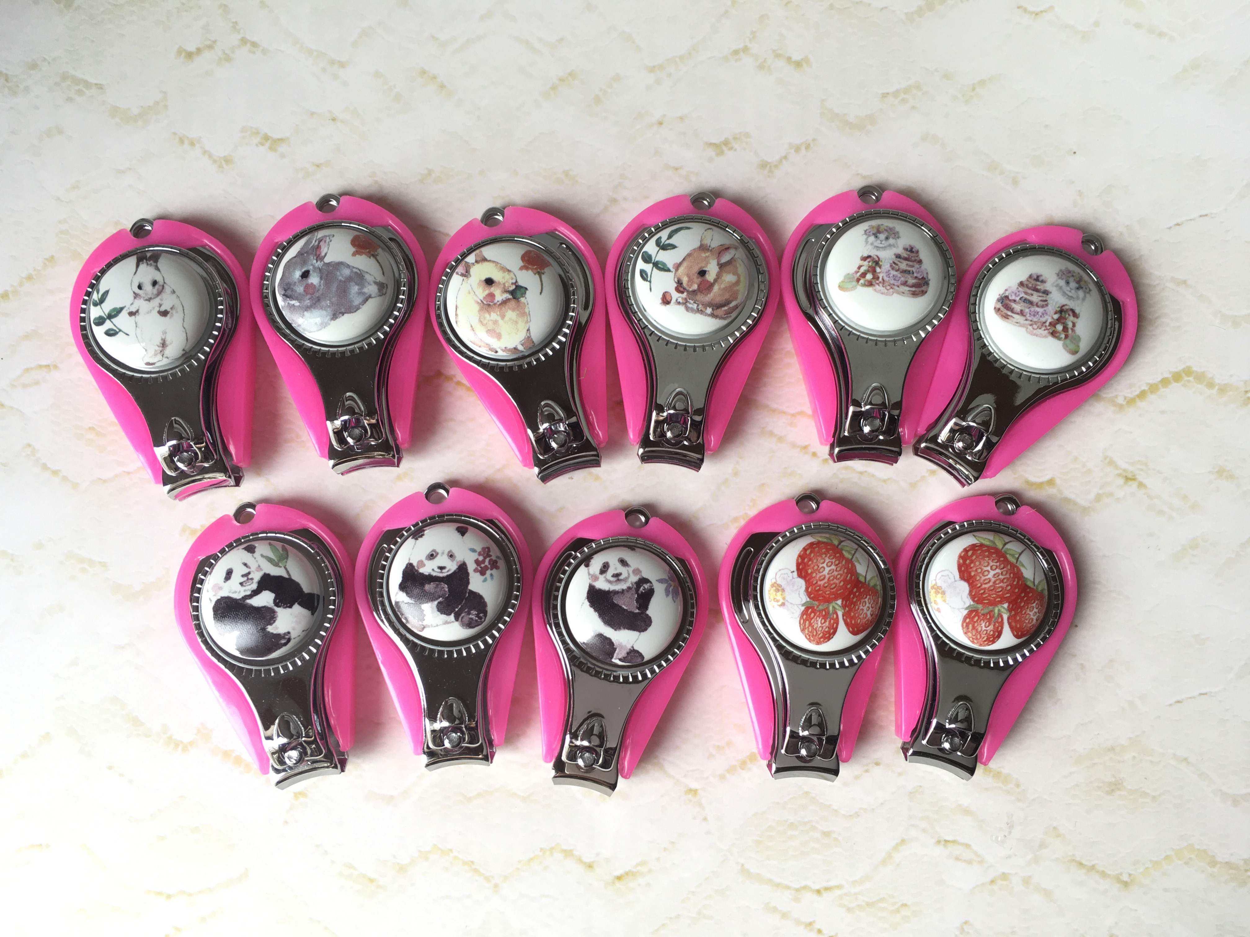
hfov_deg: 61.7
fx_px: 1047
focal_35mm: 29
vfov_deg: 48.2
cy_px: 468
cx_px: 625
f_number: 2.2
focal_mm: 4.15
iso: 32
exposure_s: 1/120
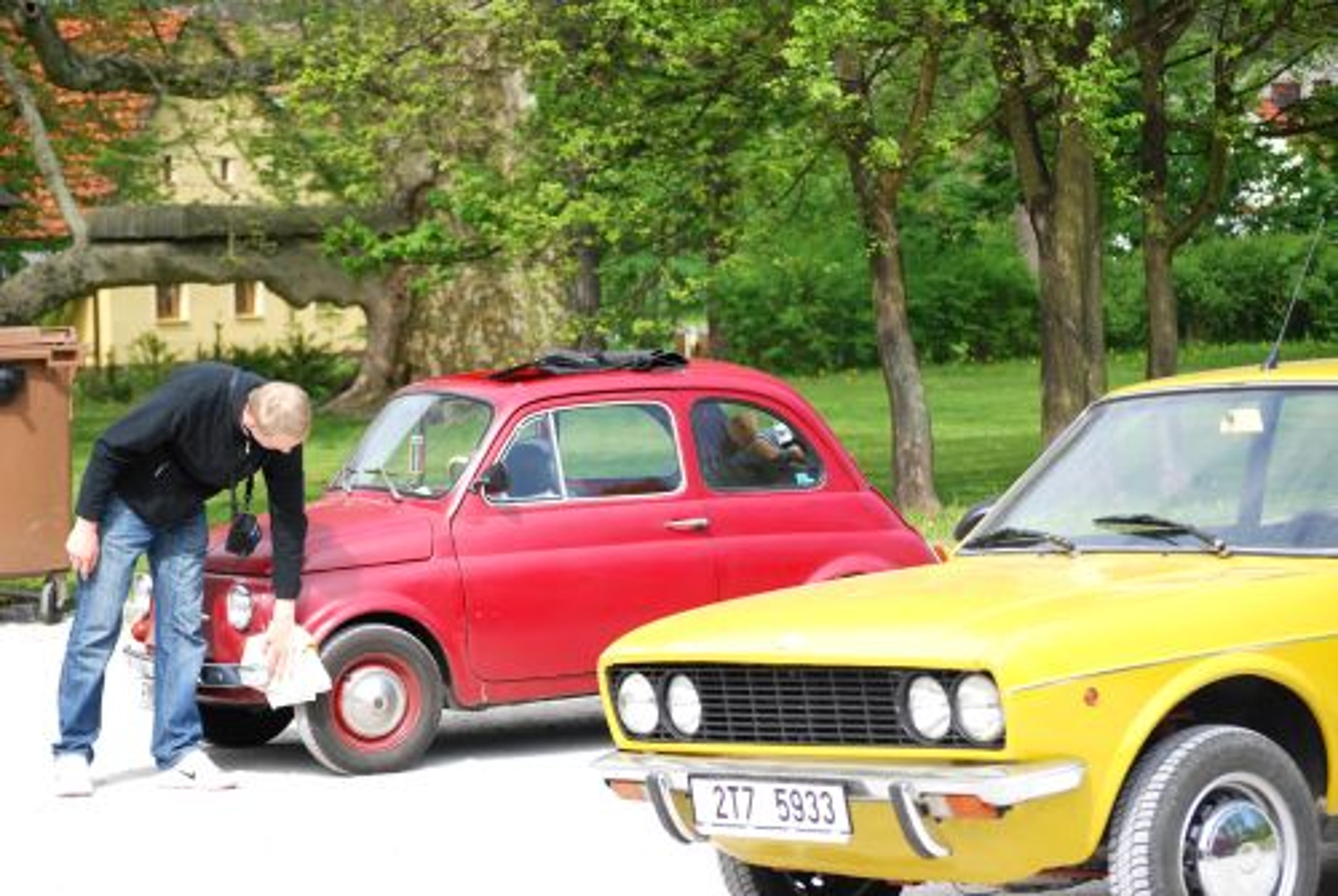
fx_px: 4467
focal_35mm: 120
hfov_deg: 17.0
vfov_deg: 11.5
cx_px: 669
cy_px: 448
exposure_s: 1/500
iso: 180
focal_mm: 80
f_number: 5.6
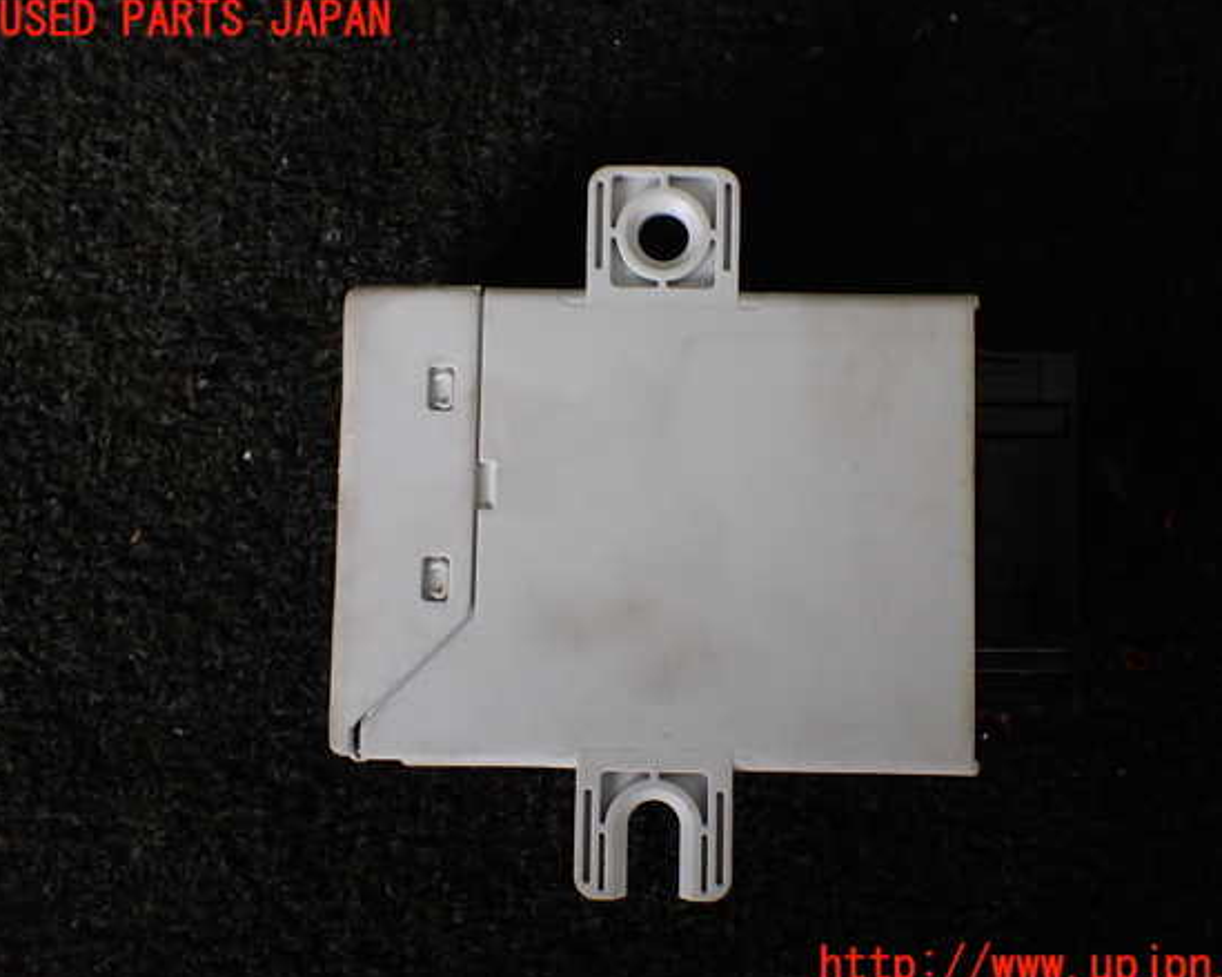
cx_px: 654
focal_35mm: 32
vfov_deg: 45.8
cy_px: 494
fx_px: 1157
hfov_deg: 55.6
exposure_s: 1/125
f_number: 2.3
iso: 100
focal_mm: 5.4
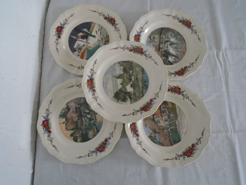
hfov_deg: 67.3
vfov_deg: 53.1
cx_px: 123
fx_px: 185
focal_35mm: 26
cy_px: 92
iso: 800
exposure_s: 1/60
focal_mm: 4.6
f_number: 3.2
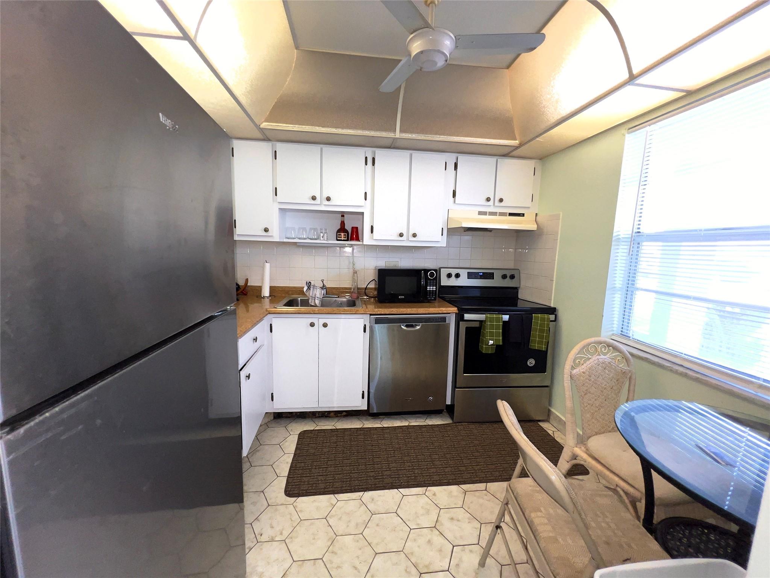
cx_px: 385
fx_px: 289
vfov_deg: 89.9
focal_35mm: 13
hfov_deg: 106.2
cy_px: 289
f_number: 1.8
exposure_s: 1/60
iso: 125
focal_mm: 1.57
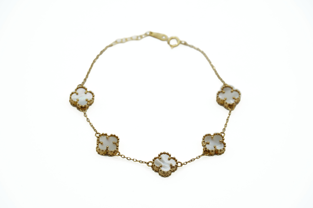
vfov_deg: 9.1
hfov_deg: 13.6
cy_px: 104
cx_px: 156
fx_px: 1317
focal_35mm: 152
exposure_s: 1/250
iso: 100
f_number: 7.1
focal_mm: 101
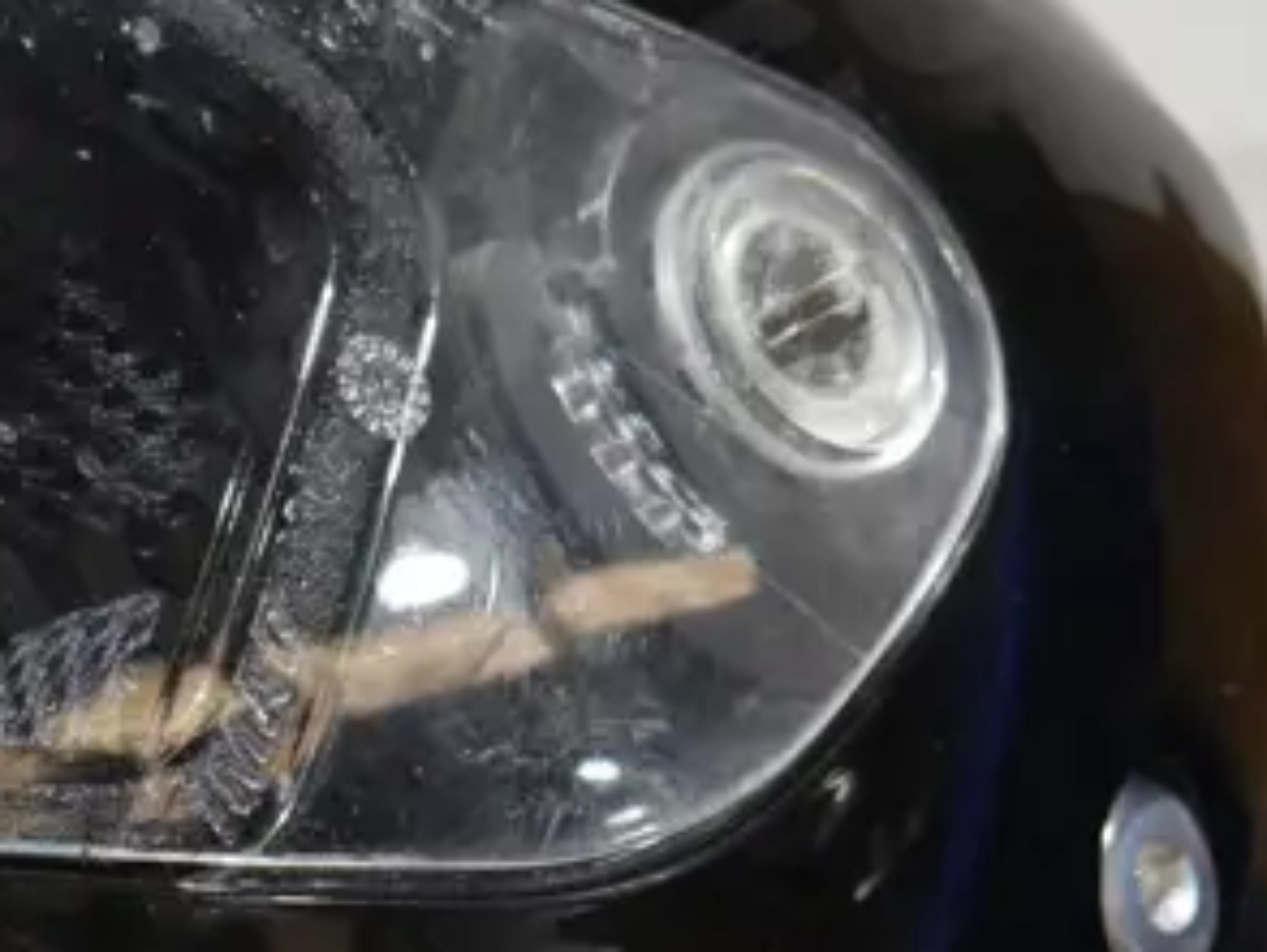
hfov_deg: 12.0
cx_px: -340
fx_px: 5861
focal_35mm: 160
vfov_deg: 9.2
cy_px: 924
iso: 1000
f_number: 5.1
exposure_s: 1/60
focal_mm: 23
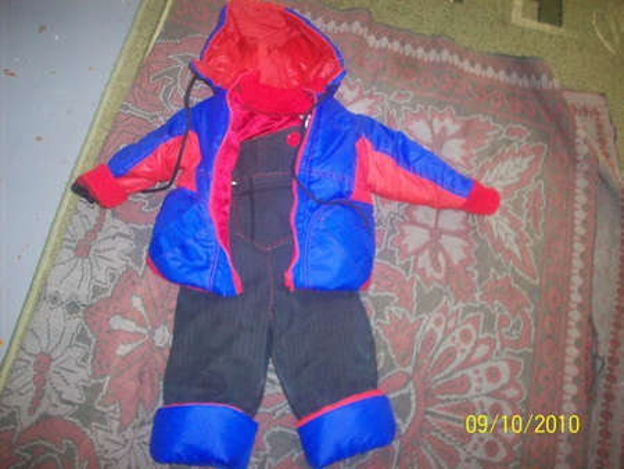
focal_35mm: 37
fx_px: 667
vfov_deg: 38.7
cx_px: 312
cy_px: 234
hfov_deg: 50.1
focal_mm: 6.2
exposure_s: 1/32
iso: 200
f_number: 2.8
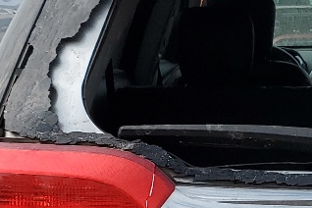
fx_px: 1179
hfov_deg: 14.6
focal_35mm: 136
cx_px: 368
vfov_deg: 9.9
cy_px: 282
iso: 50
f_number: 1.5
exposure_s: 1/3333
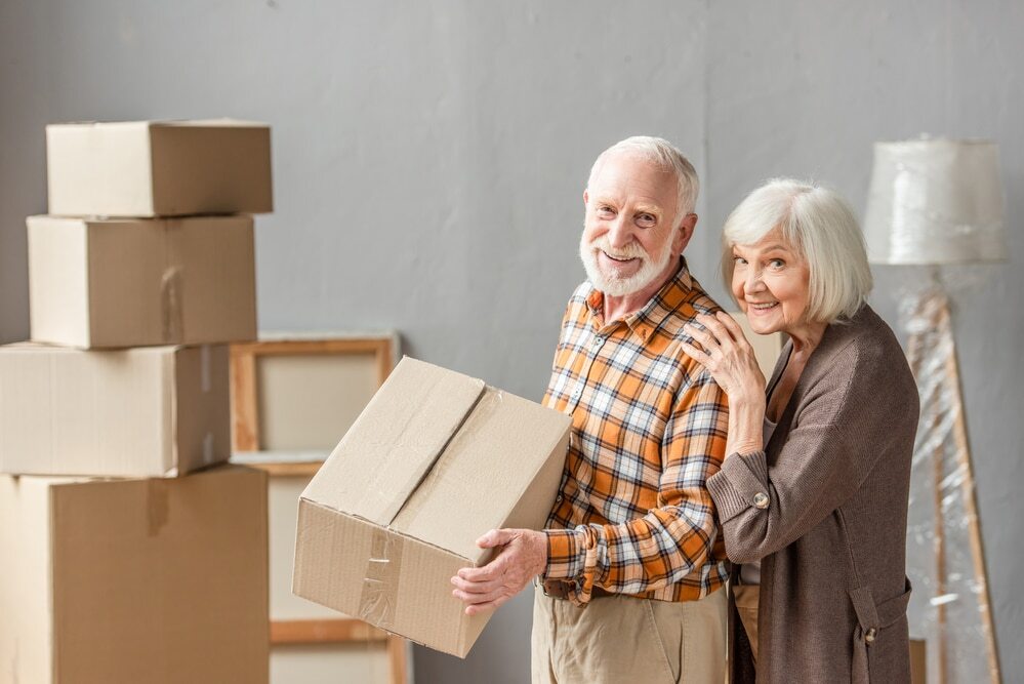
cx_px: 512
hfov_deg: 19.4
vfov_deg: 13.1
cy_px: 342
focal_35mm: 105
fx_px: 2988
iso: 400
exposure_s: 1/160
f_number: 4
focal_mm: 105
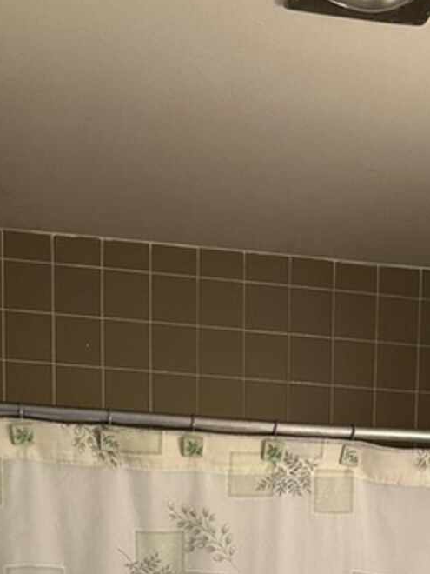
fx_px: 1027
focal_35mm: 62
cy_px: 718
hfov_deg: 23.4
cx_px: 314
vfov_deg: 27.0
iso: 200
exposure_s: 1/60
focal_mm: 6.86
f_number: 1.78
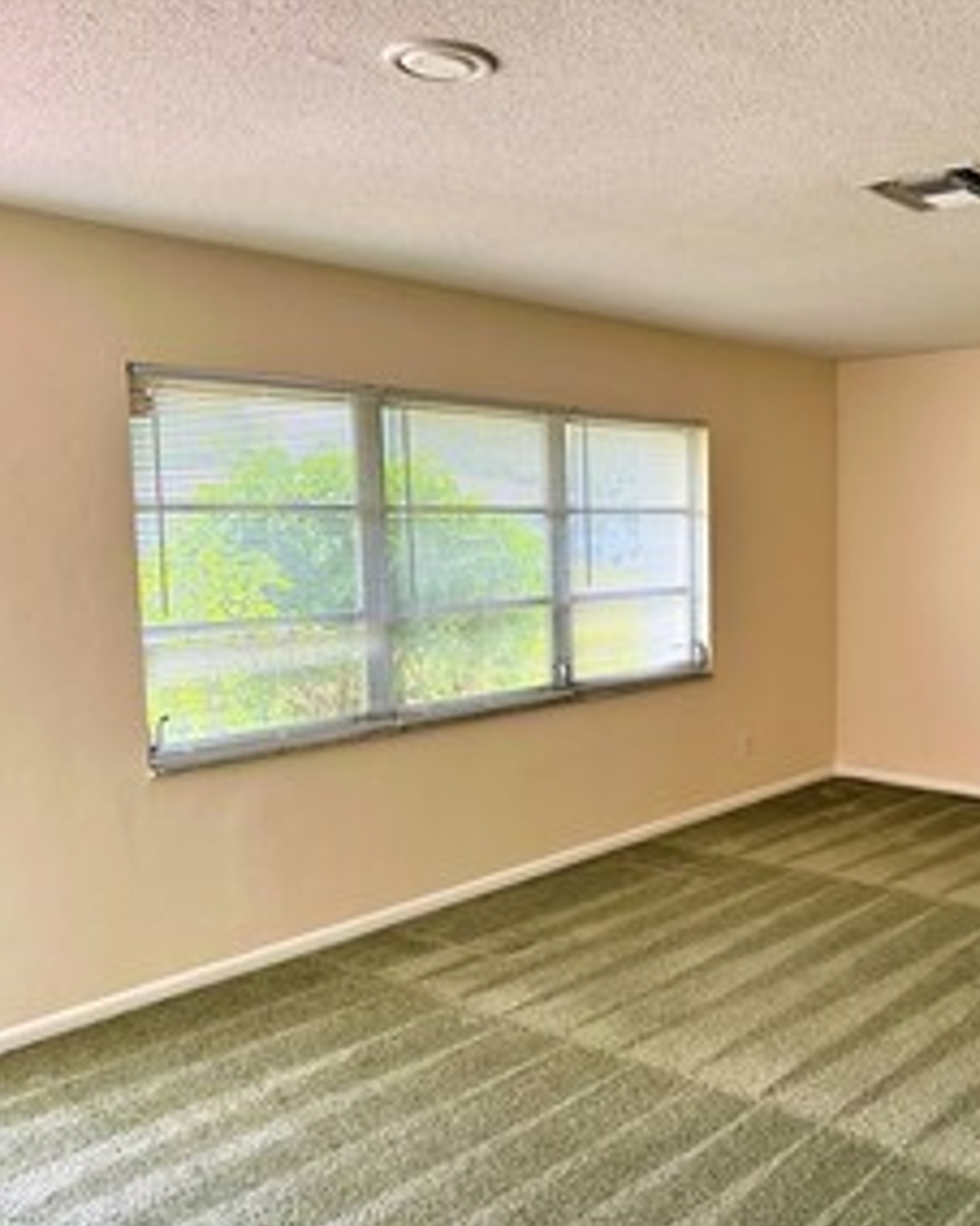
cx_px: 786
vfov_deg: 54.2
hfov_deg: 42.5
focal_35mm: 33
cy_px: 639
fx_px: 1197
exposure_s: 1/162
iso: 100
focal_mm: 6.86
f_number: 1.78
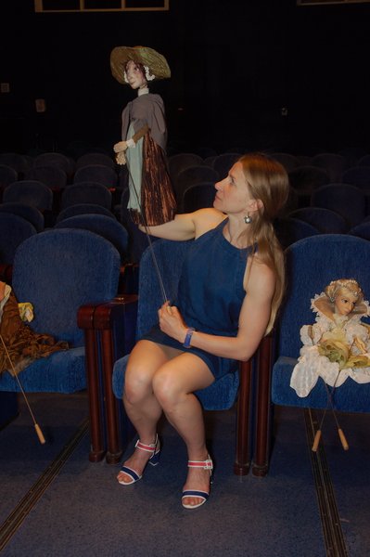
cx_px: 185
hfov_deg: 34.2
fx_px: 602
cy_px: 278
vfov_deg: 49.6
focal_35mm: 39
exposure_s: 1/10
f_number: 5.6
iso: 200
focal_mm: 26
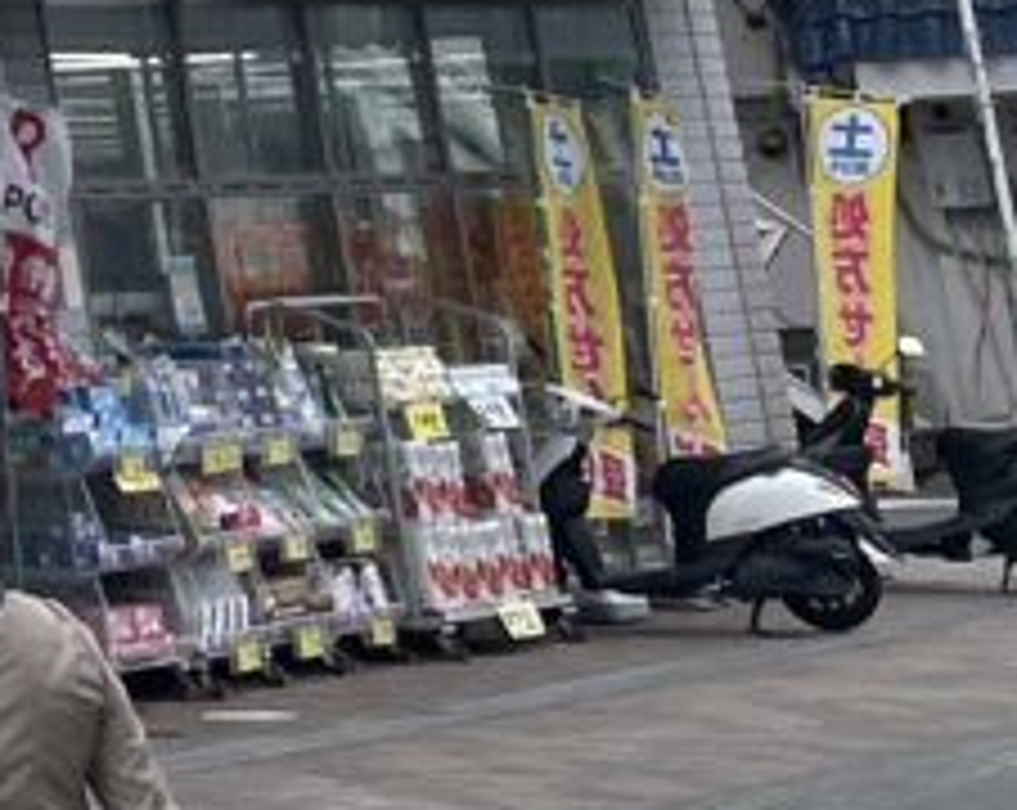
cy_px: -1040
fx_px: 4327
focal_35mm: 144
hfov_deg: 10.4
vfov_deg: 9.6
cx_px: -1840
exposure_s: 1/3125
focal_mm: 4.2
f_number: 1.6
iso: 50
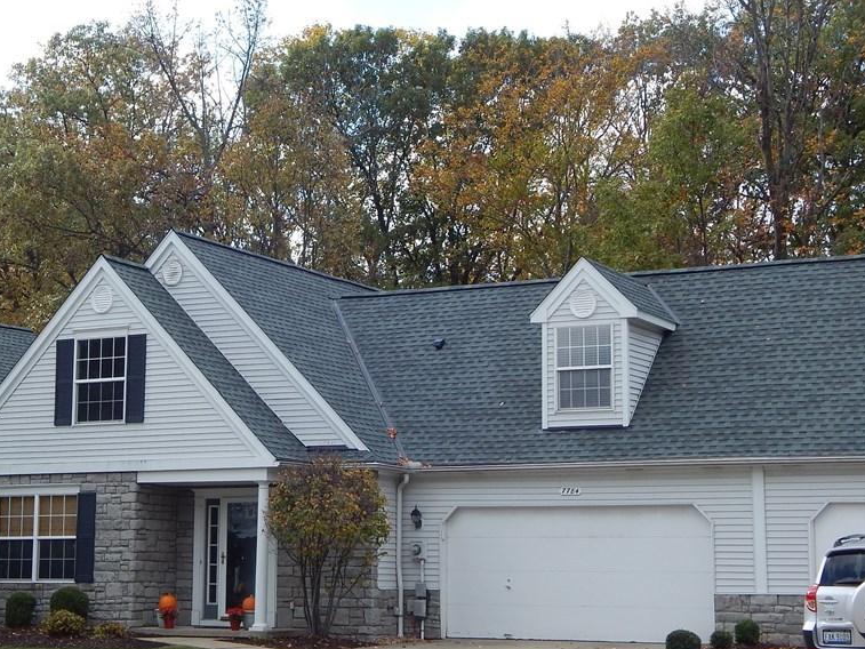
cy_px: 291
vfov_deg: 20.2
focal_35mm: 73
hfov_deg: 26.5
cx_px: 287
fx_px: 1824
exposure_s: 1/500
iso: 125
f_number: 3.8
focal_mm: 9.7
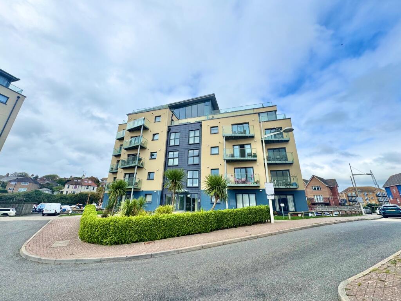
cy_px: 150
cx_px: 200
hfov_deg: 102.1
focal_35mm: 14
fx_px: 162
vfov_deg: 85.7
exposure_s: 1/1323
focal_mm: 2.22
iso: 50
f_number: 2.2
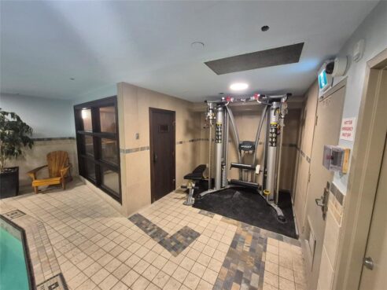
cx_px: 194
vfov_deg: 89.9
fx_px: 145
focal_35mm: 13
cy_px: 145
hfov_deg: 106.2
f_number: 2.2
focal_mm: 1.74
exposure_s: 1/60
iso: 800
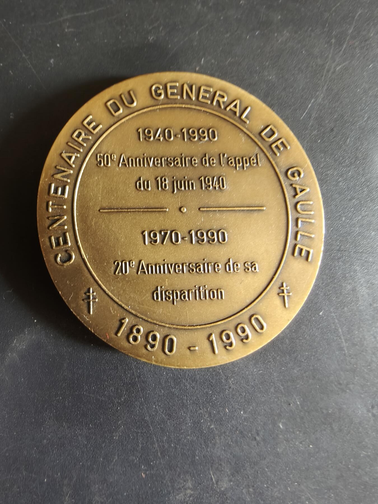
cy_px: 252
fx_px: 335
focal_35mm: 23
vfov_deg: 73.9
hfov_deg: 58.9
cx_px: 189
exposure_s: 1/50
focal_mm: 2.32
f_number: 2
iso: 640
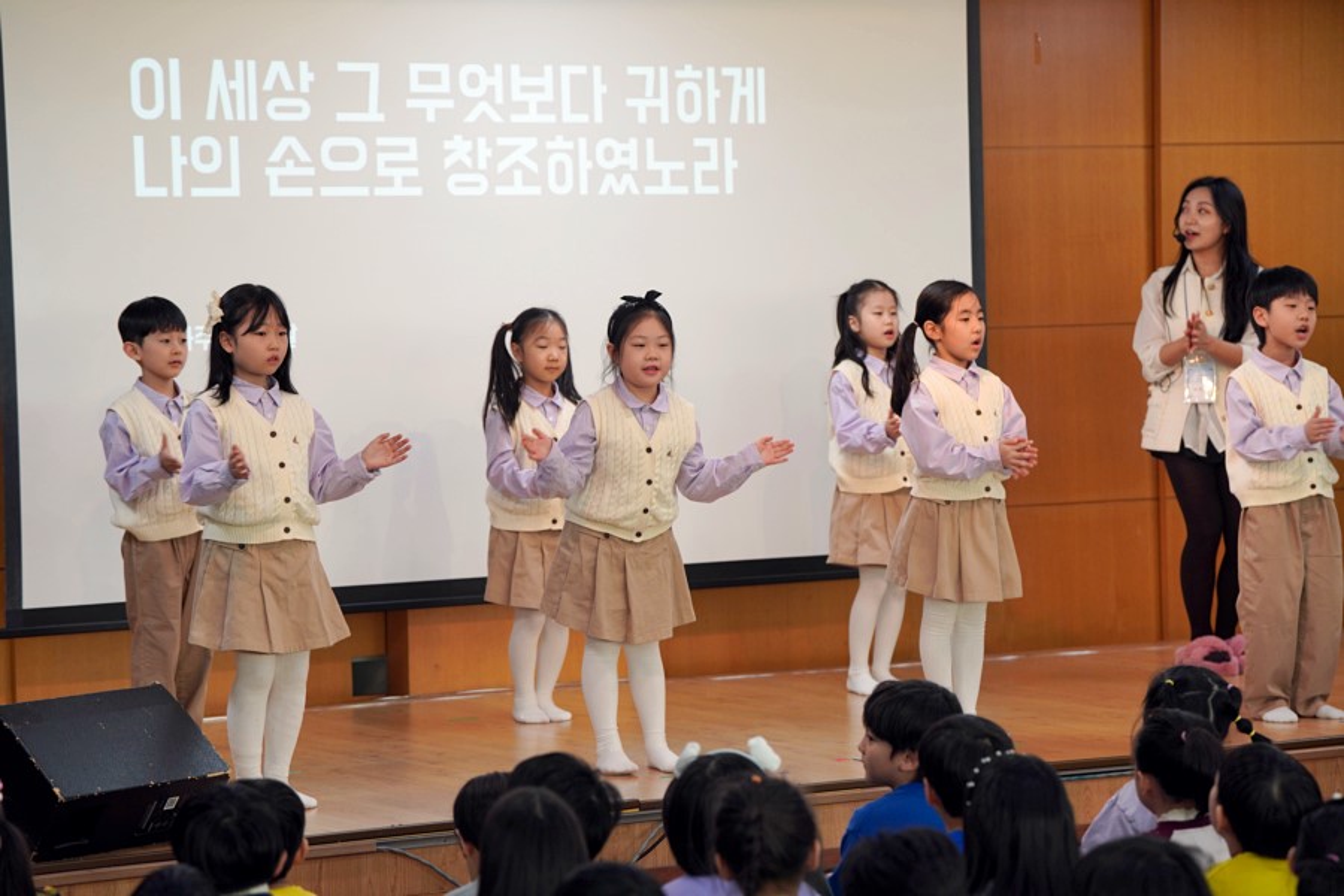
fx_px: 3920
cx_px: 672
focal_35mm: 105
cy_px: 448
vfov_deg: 13.0
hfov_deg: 19.5
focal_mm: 105
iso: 500
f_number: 4
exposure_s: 1/160
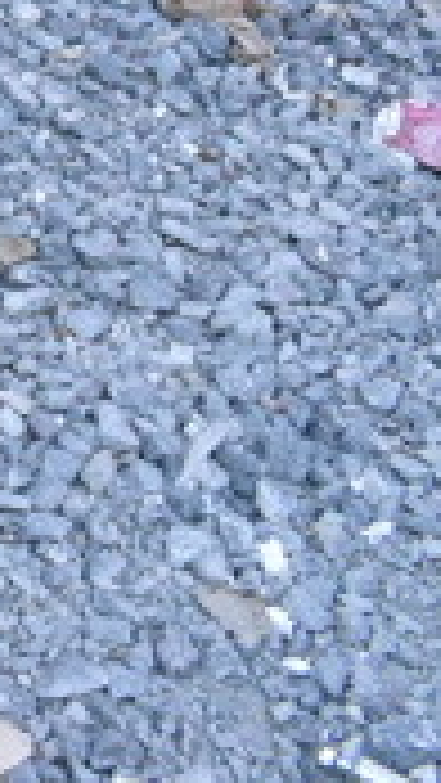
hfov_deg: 9.8
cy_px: -68
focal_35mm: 99
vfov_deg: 20.6
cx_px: -819
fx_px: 2056
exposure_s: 1/640
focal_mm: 18
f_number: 13
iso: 6400
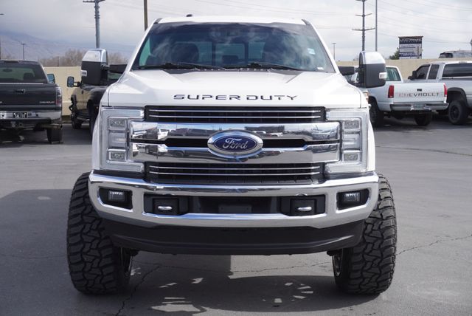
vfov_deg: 24.5
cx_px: 236
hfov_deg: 35.9
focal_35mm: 56
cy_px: 158
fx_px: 728
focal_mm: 37
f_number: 9
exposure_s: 1/160
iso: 100
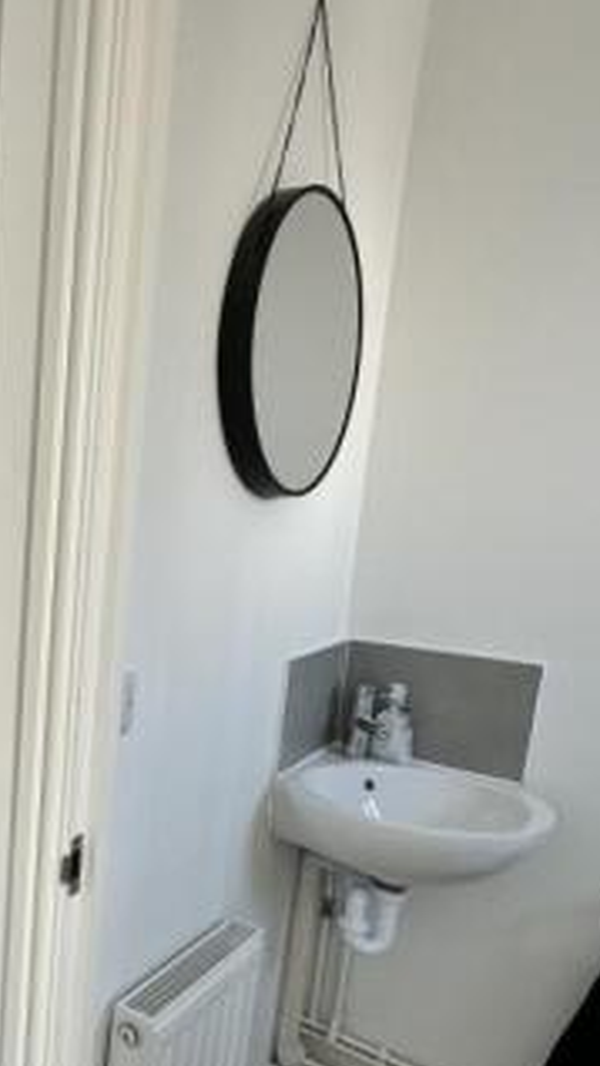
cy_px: 642
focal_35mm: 28
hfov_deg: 33.9
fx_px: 792
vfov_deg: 67.2
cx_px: -112
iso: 64
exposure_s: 1/99
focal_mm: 2.22
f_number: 2.2
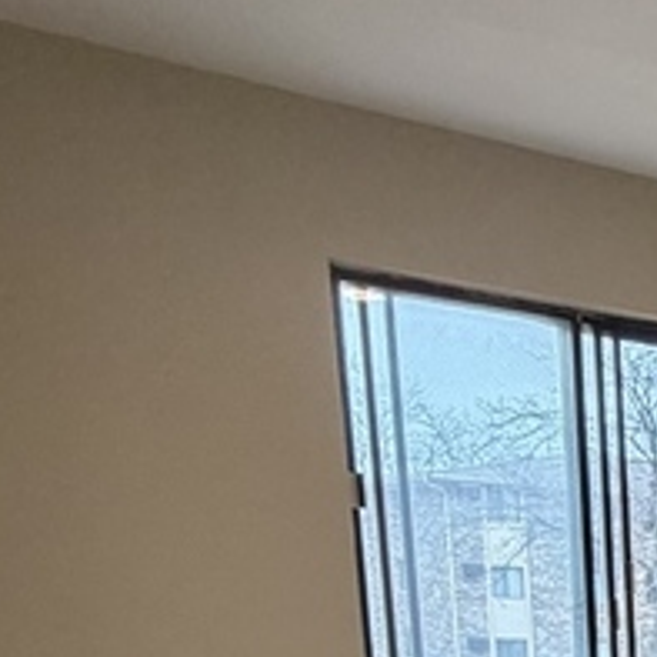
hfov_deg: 18.6
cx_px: 1237
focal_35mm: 68
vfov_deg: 21.5
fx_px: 1460
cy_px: 974
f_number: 2.2
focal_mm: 2.22
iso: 200
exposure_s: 1/60
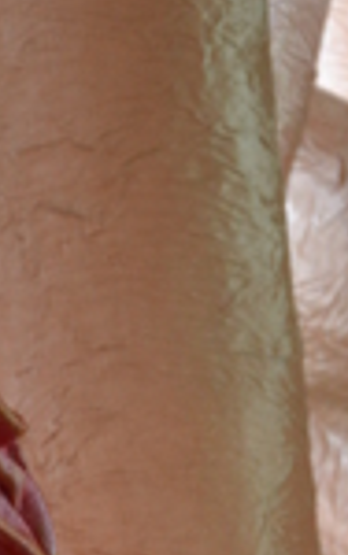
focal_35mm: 281
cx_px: -172
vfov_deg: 7.4
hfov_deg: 4.7
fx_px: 4256
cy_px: 766
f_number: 5
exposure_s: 1/15
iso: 800
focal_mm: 50
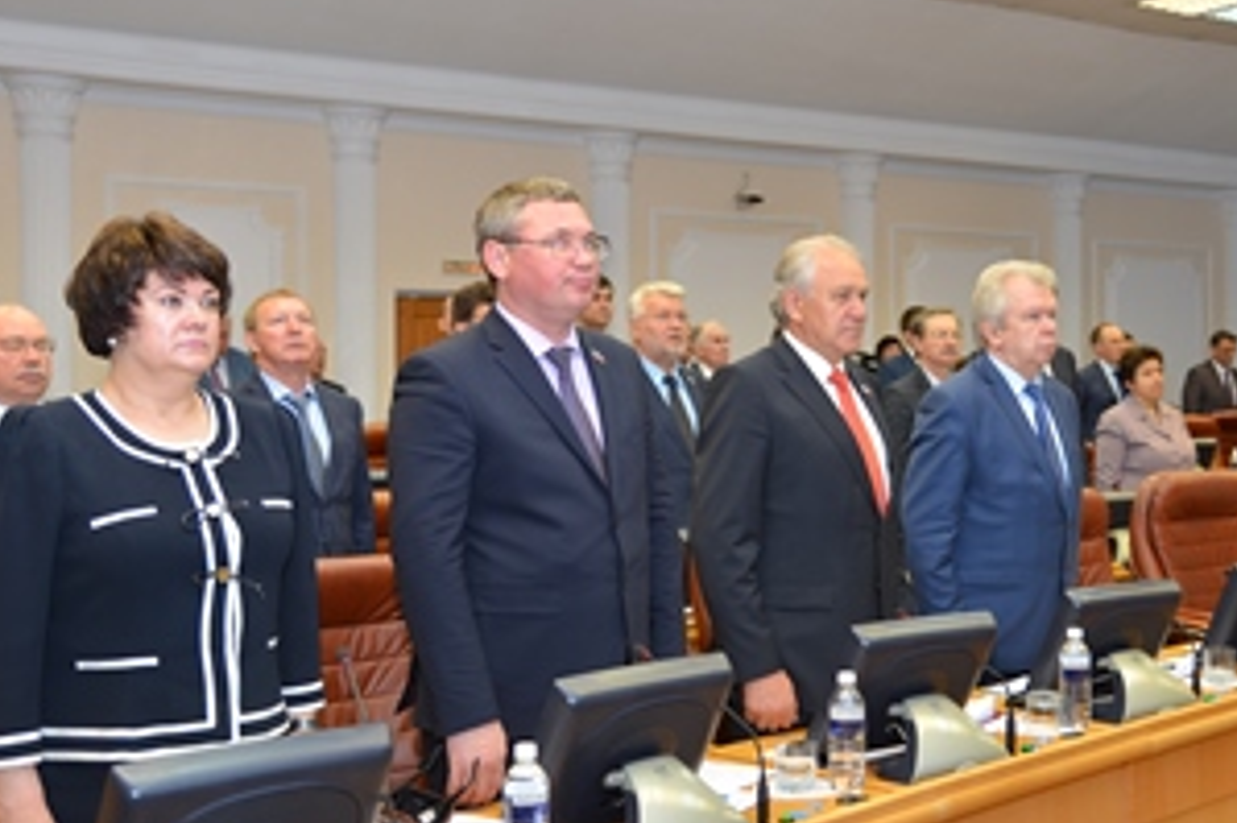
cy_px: 380
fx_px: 1545
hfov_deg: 43.3
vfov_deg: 29.8
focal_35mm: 45
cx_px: 774
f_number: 4
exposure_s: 1/60
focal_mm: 32
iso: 450
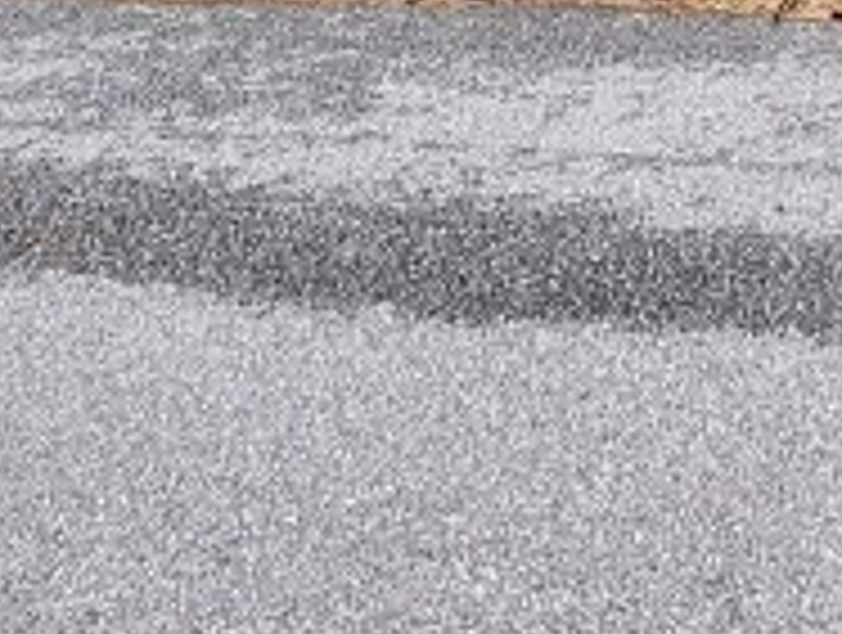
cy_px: -976
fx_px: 1730
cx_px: 765
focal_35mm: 71
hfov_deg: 26.4
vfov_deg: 13.5
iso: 32
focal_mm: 1.7
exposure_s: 1/1117
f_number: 2.2
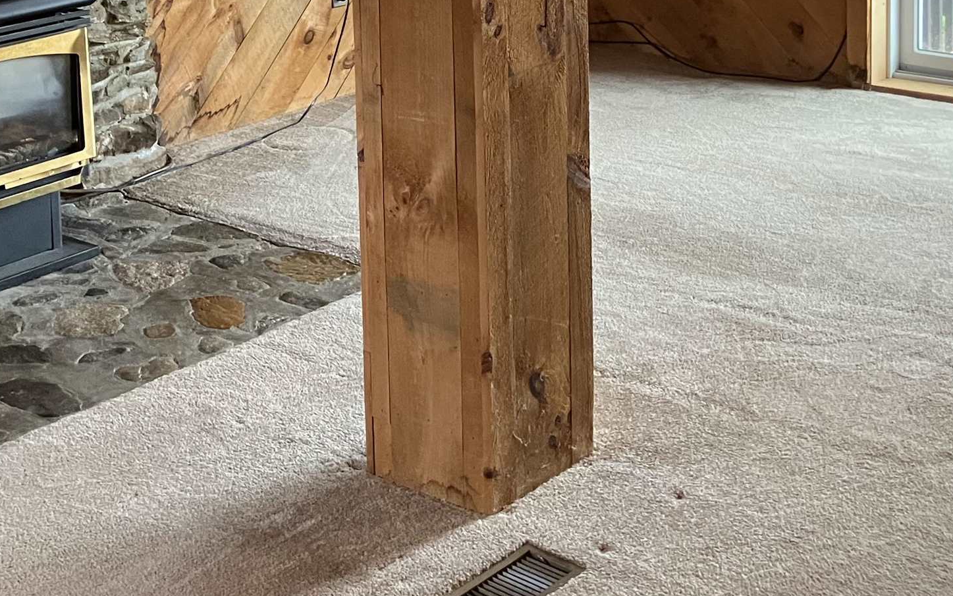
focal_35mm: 63
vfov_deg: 19.4
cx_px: 361
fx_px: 1637
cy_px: -124
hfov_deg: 32.3
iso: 250
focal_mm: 3.99
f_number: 1.8
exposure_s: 1/60
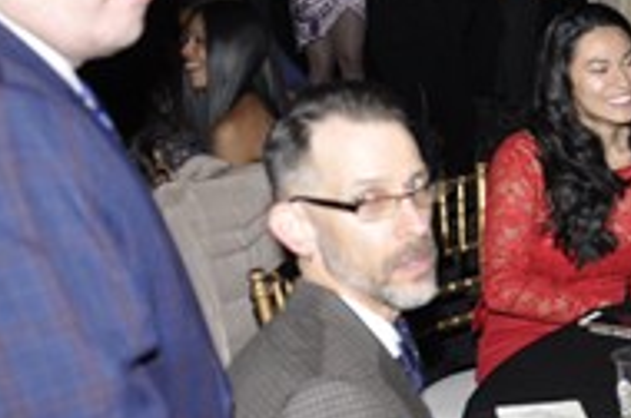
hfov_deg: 22.5
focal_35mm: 78
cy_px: 131
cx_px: 880
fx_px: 1365
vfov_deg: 17.4
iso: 400
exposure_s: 1/60
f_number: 5
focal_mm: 18
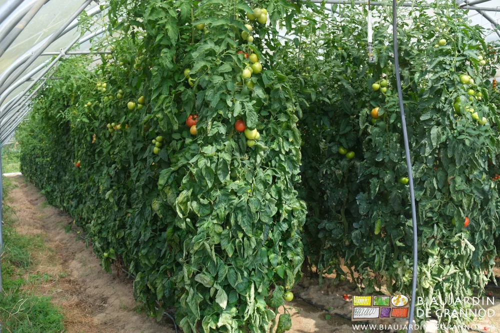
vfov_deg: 35.1
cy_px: 166
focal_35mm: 38
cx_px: 250
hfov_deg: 50.7
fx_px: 528
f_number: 5.6
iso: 160
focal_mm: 25.4
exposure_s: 1/180
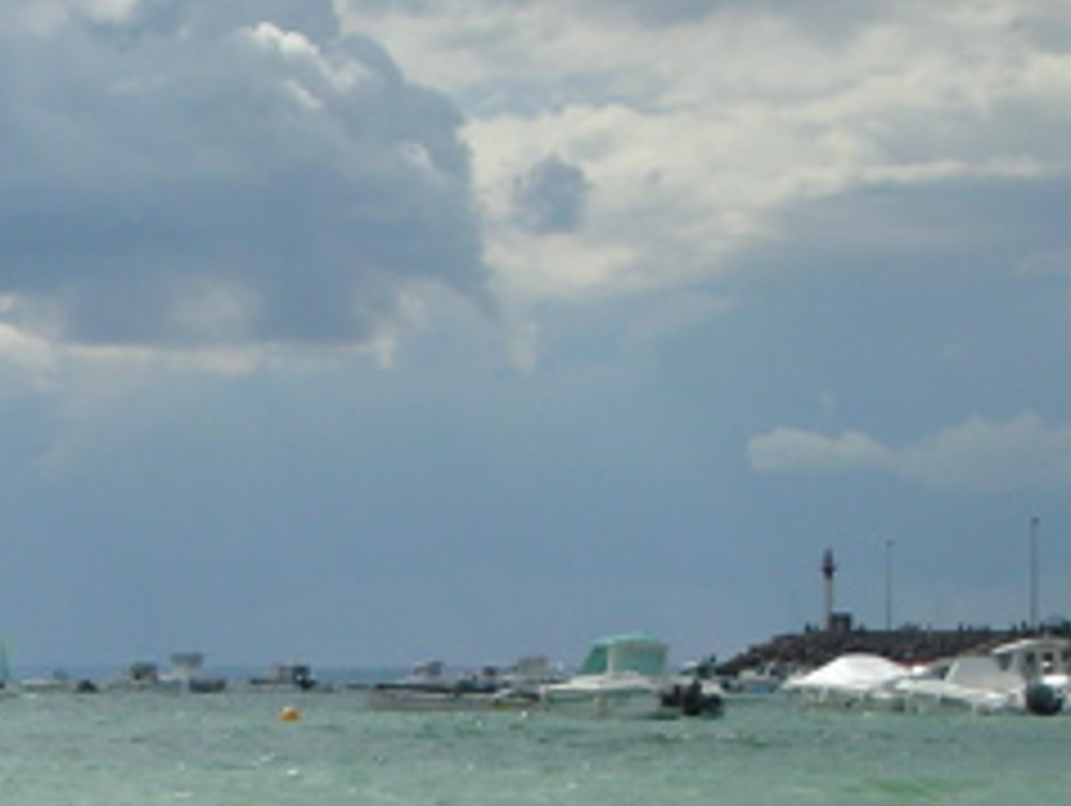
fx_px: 7154
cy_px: 774
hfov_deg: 8.5
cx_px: -184
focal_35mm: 231
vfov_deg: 6.4
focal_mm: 14.3
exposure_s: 1/125
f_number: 13.6
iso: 50
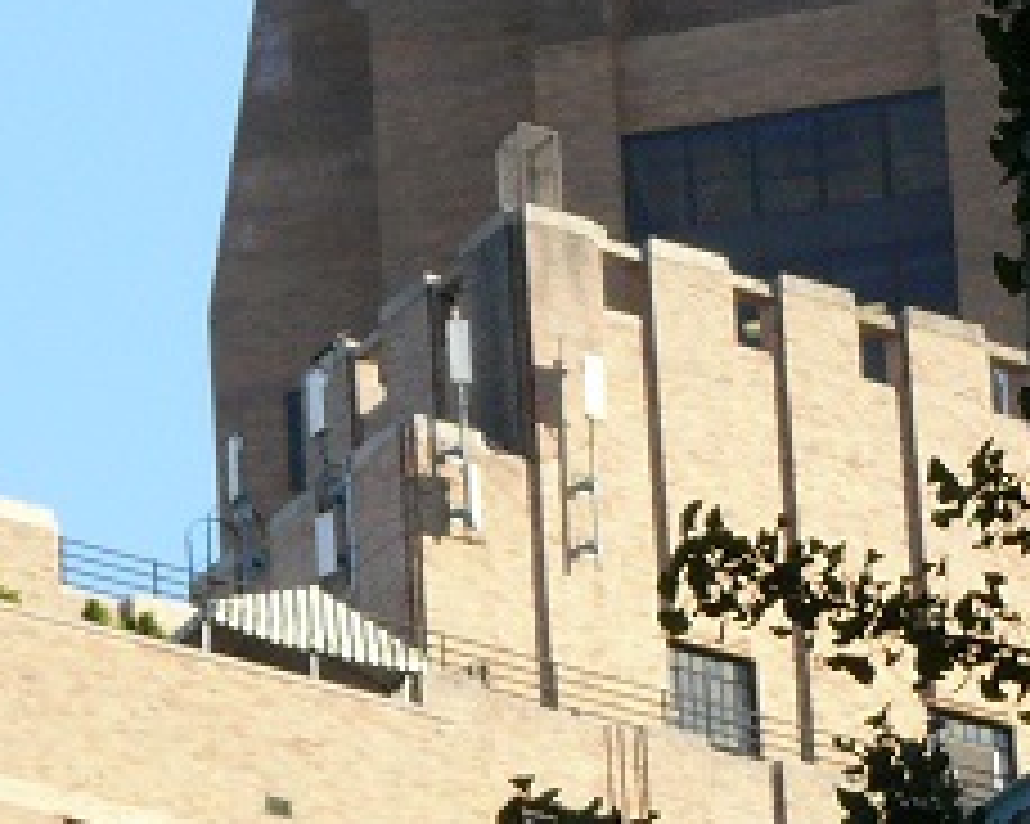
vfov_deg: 3.5
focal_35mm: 446
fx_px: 13590
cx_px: -324
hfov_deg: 4.3
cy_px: 1193
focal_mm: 24.3
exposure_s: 1/160
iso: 200
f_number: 7.1
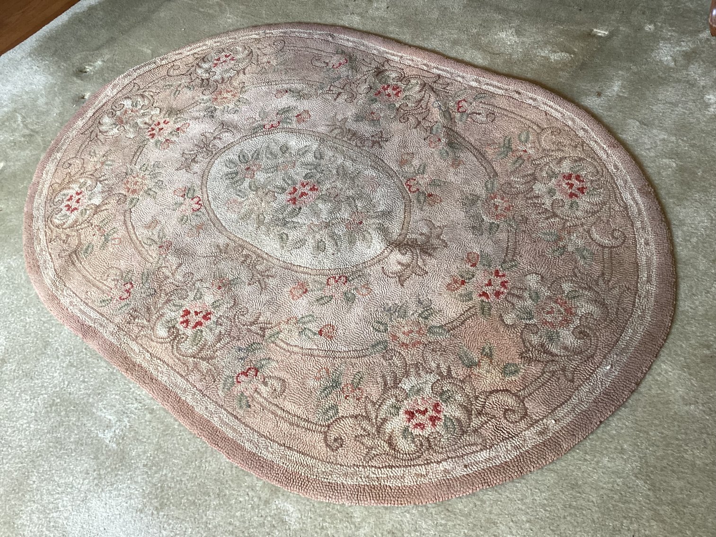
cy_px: 268
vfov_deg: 45.4
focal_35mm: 31
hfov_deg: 58.3
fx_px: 641
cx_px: 358
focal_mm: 3.3
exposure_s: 1/50
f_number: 2.4
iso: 100
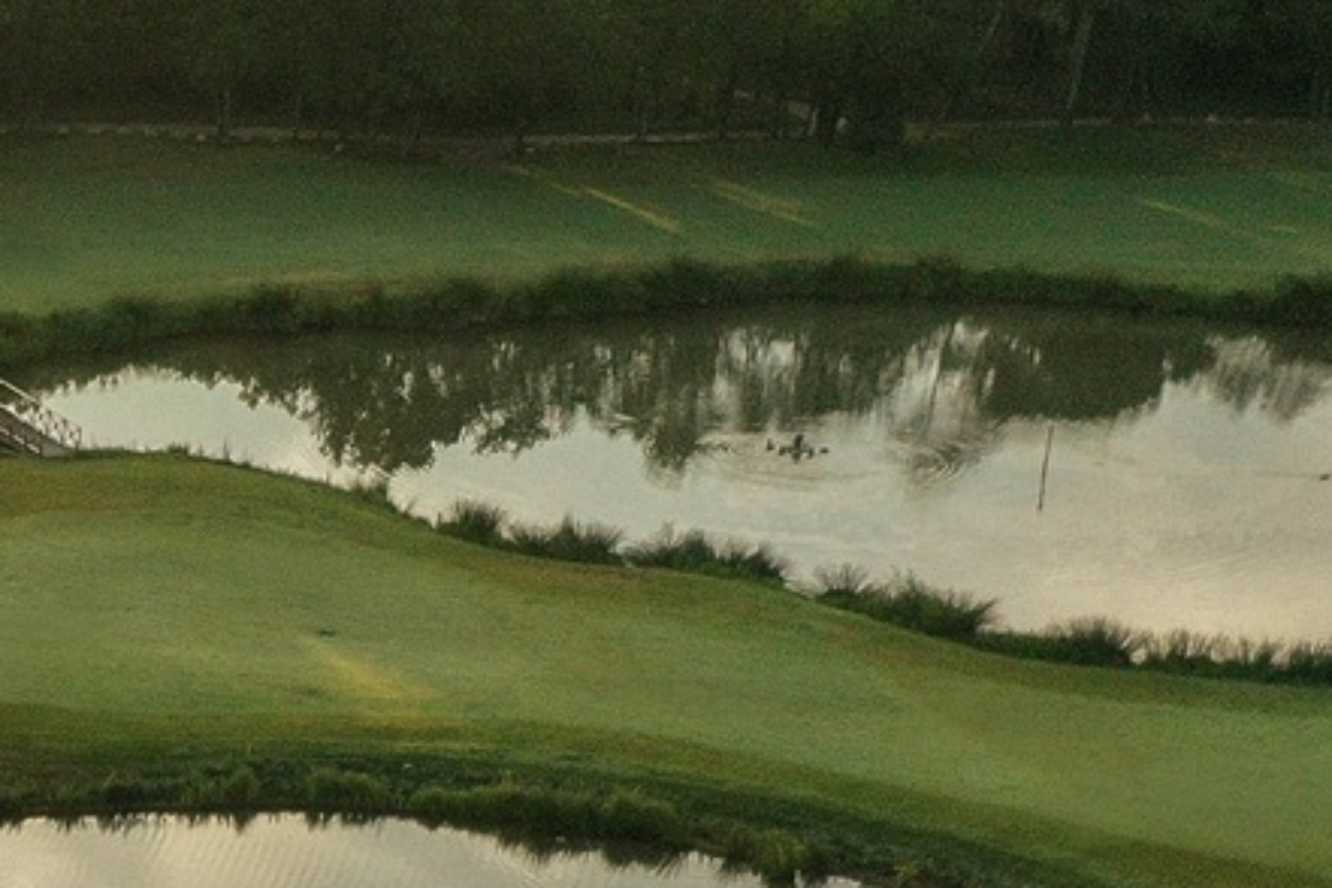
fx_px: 4514
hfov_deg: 14.8
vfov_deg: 11.1
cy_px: 921
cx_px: -1015
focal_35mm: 122
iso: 200
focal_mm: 10.26
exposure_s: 1/240
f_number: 5.6
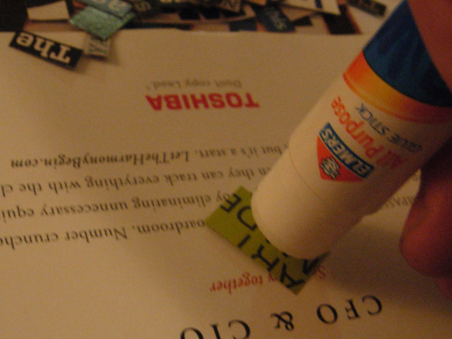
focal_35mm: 57
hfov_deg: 33.8
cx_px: 217
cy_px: 218
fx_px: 744
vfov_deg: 25.6
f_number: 3.8
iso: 400
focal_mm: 7.5
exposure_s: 1/13
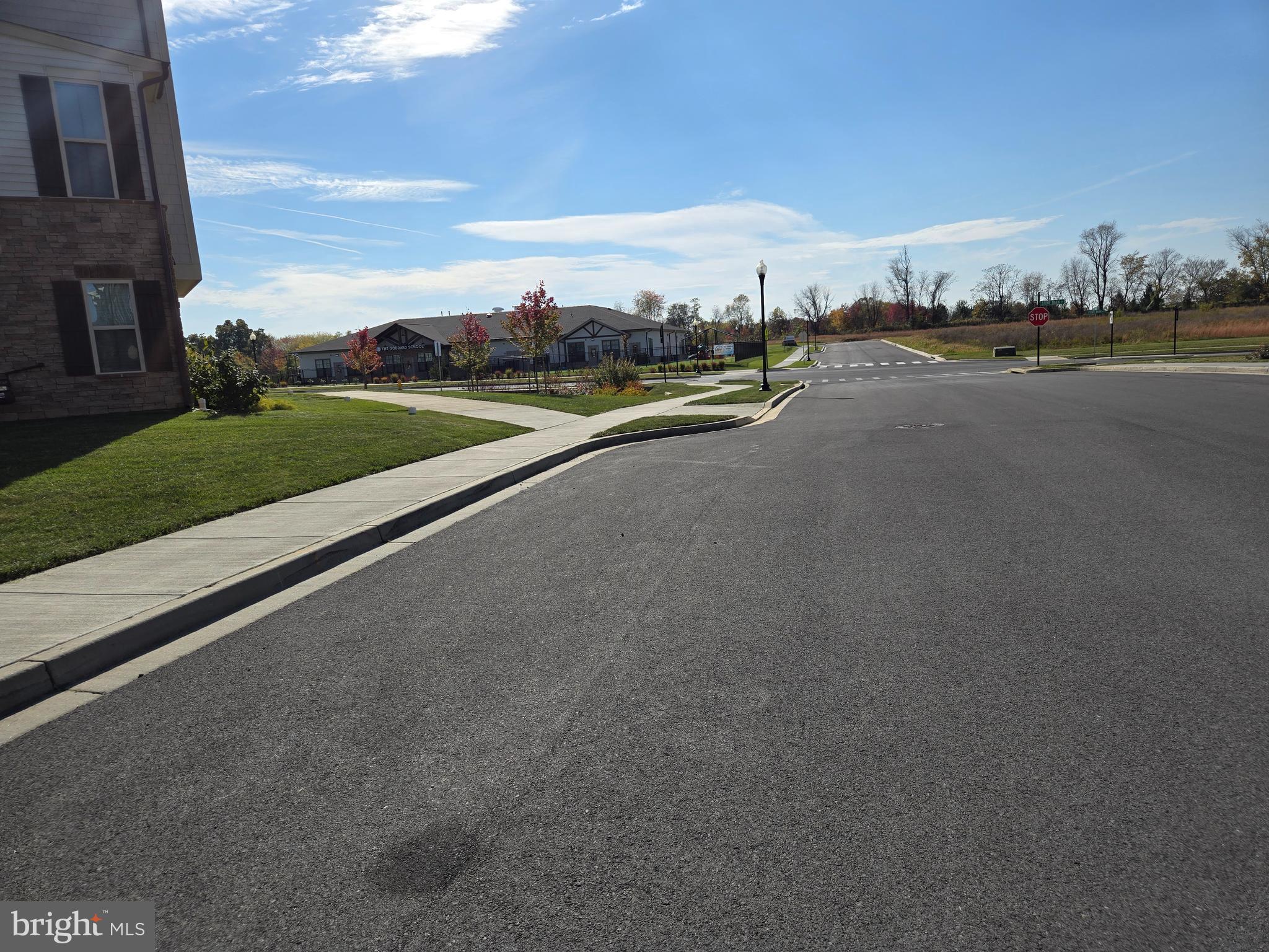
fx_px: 843
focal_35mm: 23
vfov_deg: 58.9
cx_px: 634
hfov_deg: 73.9
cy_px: 476
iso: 25
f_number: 1.8
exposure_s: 1/3151
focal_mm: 5.4
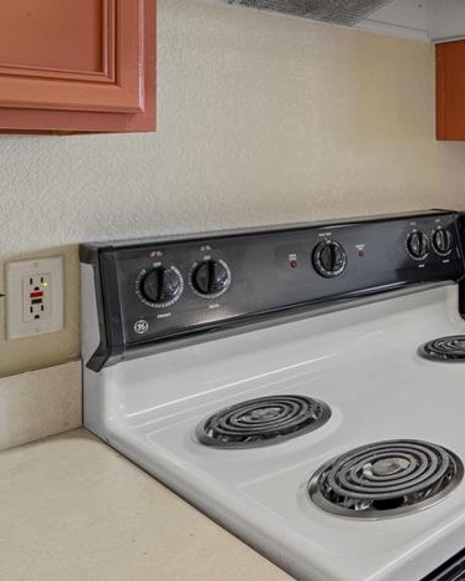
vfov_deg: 48.0
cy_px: 178
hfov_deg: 34.2
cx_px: 525
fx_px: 636
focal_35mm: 37
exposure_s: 2.5
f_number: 11
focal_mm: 18
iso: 100
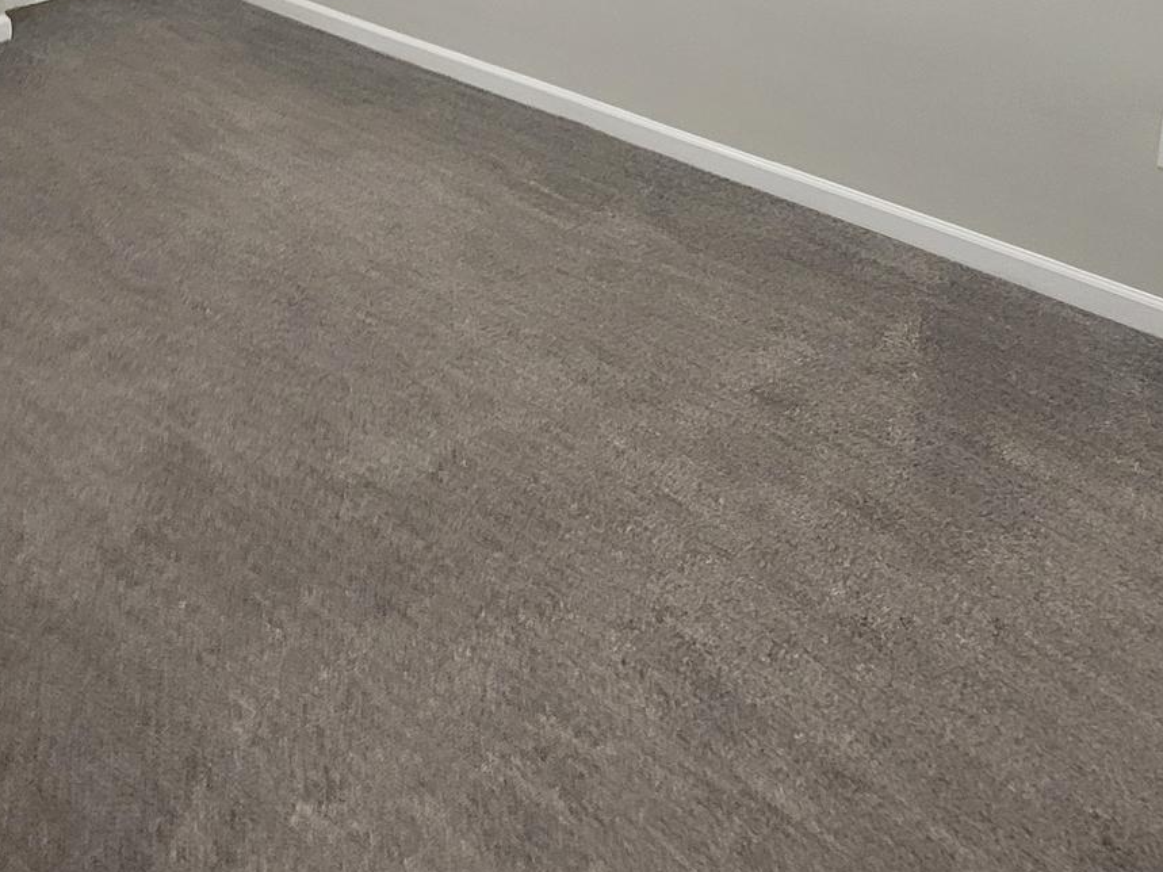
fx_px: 1041
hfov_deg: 57.2
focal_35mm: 31
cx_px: 395
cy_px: -130
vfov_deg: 36.8
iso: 400
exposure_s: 1/60
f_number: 2.2
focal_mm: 2.2
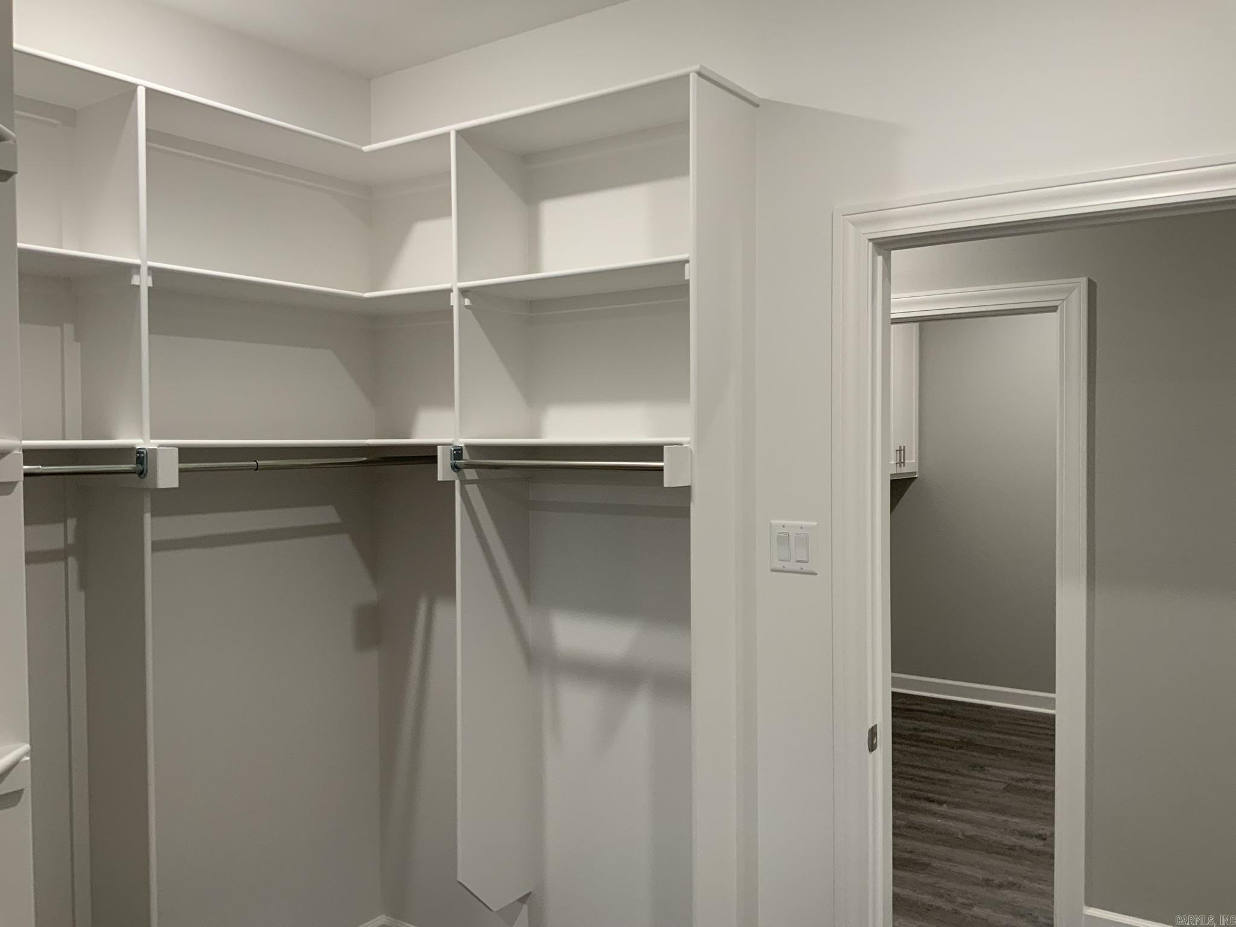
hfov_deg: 61.7
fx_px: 1035
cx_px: 618
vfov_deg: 48.2
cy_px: 464
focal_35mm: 29
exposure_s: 1/60
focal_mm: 3
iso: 64
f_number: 1.8
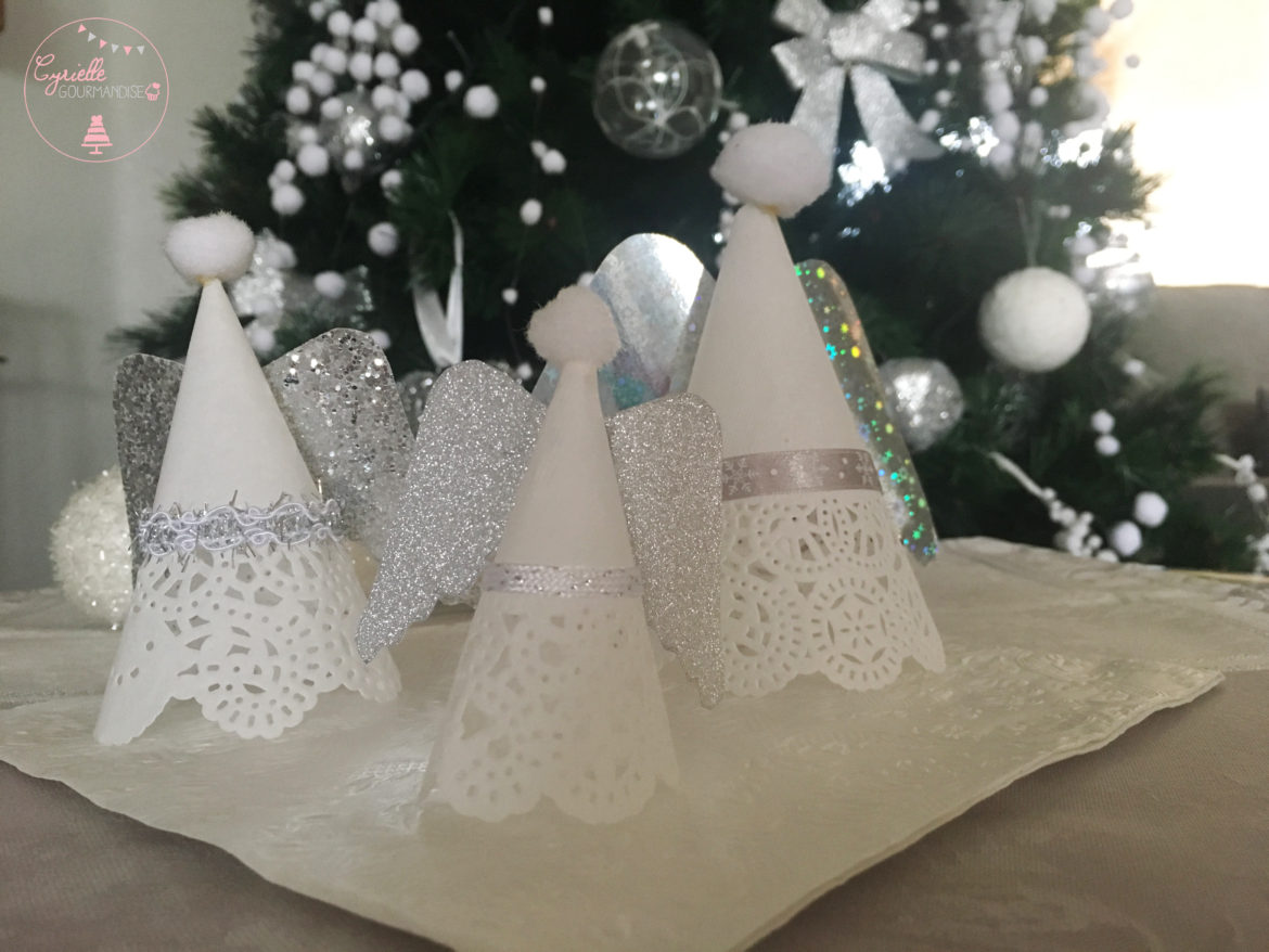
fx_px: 1063
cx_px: 634
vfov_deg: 48.2
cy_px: 476
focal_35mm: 29
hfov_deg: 61.6
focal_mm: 4.15
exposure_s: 1/24
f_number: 2.2
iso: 200
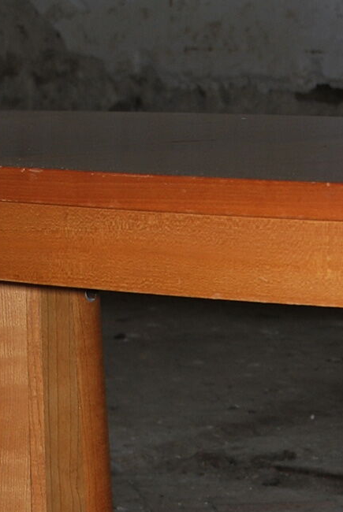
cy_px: 586
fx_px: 2038
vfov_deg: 14.0
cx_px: 323
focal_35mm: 143
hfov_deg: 9.6
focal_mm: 32
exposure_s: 1/60
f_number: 5
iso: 200
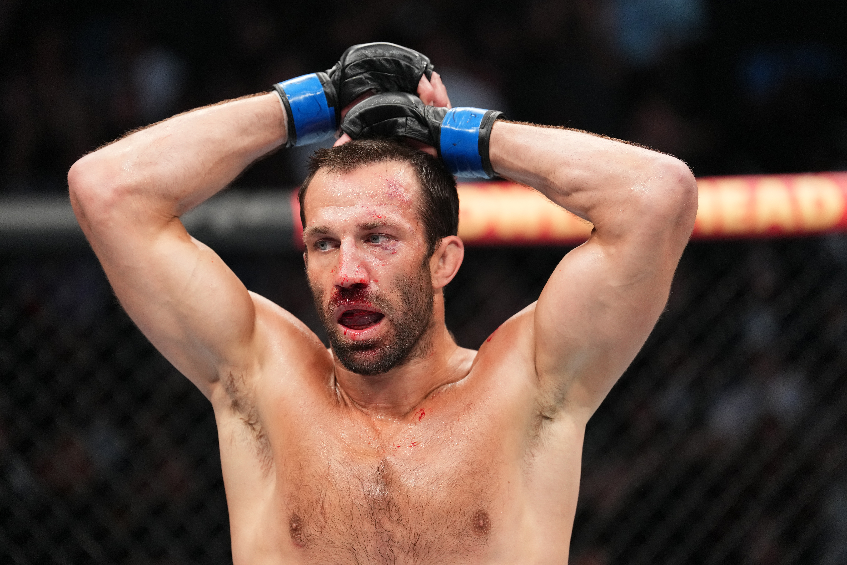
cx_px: 424
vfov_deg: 6.9
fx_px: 4705
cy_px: 282
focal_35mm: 200
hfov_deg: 10.3
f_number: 3.2
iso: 3200
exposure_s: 1/1250
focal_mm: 200
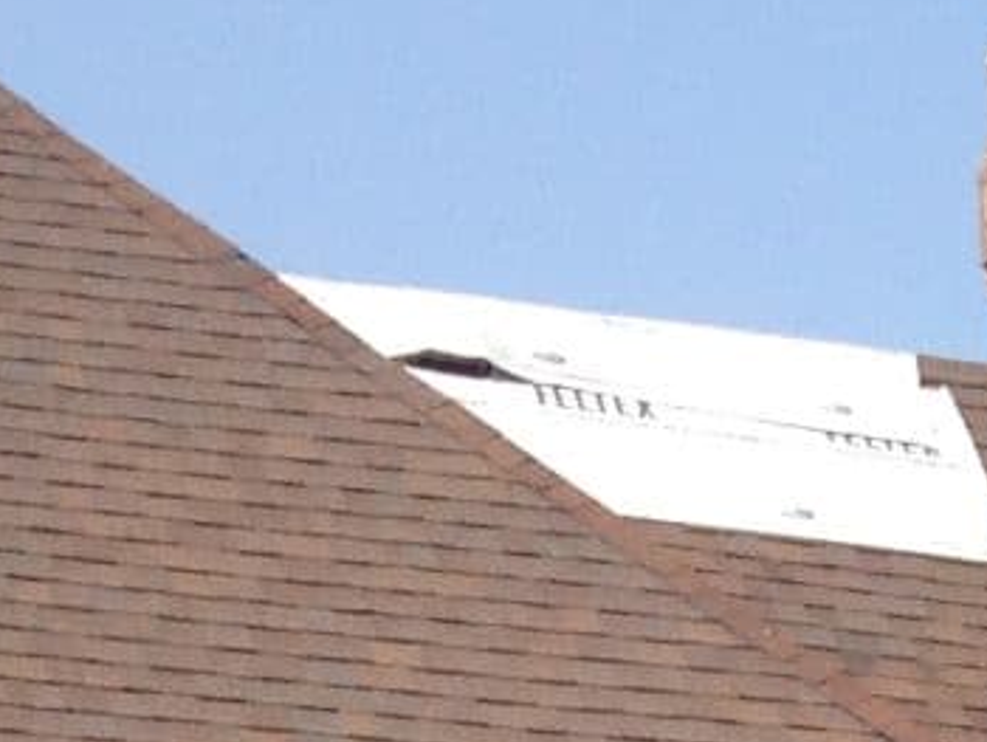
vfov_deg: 5.3
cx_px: 2360
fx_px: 7304
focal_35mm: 256
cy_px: 2573
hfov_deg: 7.3
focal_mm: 4.28
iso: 64
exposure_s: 1/1416
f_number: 2.4
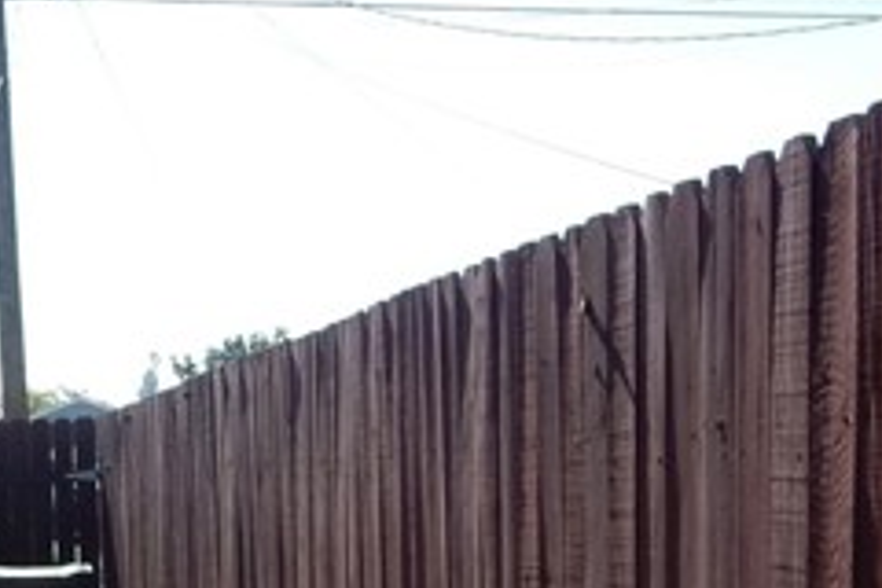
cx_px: -77
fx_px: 2450
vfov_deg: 13.5
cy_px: 595
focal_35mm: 100
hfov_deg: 19.6
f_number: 4
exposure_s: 1/800
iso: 125
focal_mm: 6.4
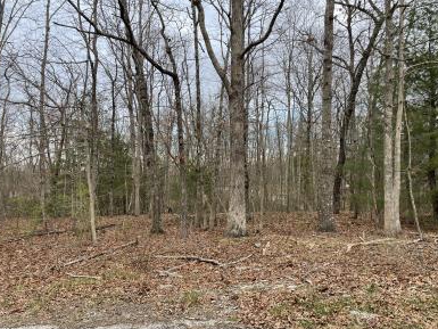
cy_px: 164
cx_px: 214
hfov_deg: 65.3
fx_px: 342
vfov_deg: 51.4
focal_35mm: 27
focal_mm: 4.2
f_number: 1.6
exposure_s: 1/421
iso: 32
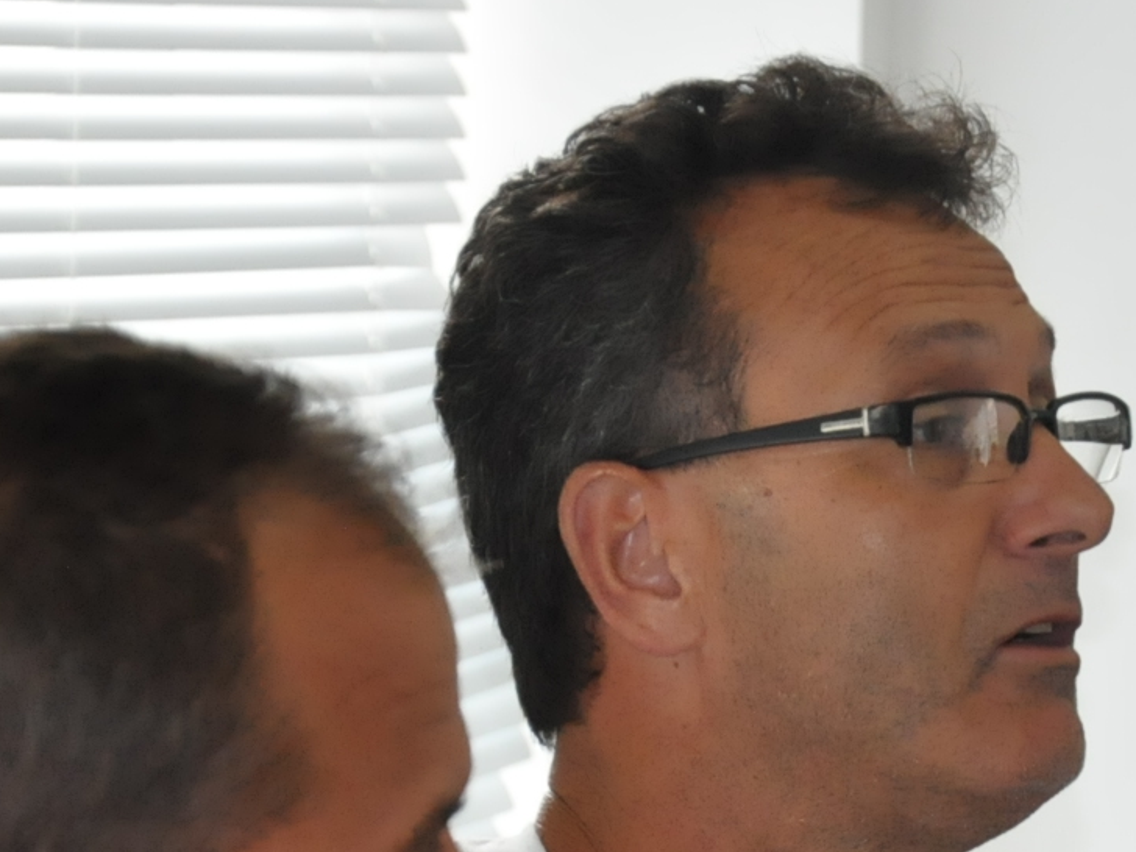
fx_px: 11828
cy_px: 852
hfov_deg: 5.5
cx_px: 894
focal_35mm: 360
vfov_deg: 4.1
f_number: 5.6
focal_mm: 85
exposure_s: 1/200
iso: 2000
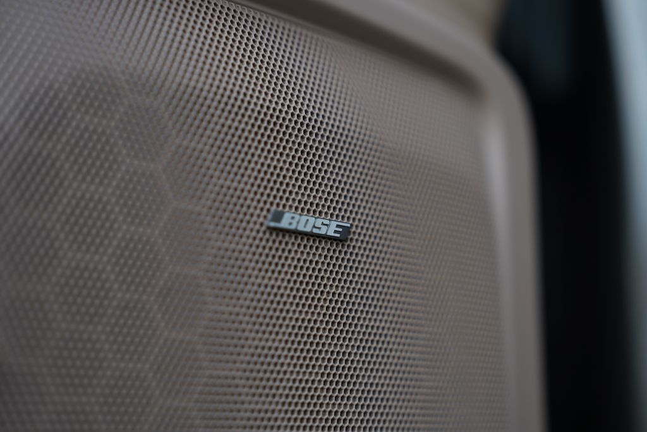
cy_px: 216
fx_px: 1186
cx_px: 324
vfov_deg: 20.6
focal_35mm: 66
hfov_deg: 30.5
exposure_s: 1/100
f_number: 3.2
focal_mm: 66
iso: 100
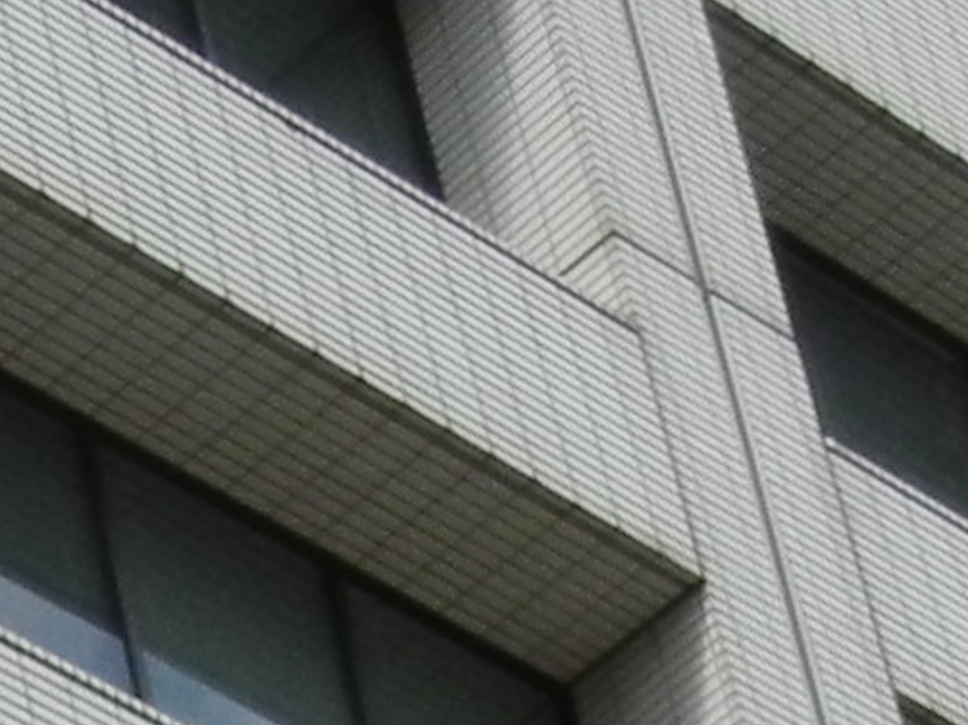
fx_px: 10009
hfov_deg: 5.5
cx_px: -547
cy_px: 2488
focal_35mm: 358
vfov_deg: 4.0
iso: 160
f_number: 3.8
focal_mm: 8.1
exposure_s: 1/526
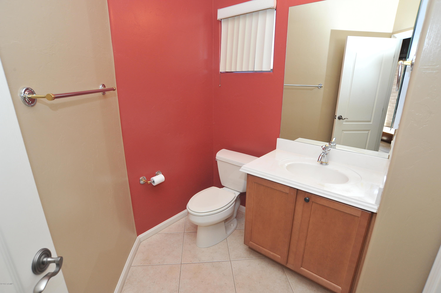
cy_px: 146
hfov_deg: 90.0
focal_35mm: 18
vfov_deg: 67.3
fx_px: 220
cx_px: 220
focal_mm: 18
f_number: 9
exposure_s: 1/125
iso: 1000
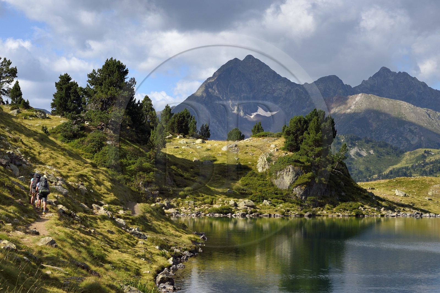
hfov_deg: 26.0
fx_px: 953
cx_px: 220
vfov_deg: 17.5
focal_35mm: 78
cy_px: 146
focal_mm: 78
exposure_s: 1/250
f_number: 13
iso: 200
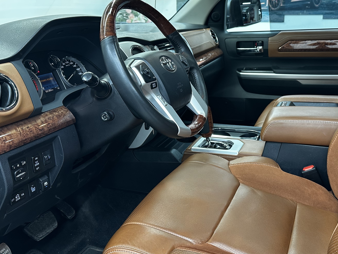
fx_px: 361
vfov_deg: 38.4
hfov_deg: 49.2
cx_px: 227
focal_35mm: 37
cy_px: 96
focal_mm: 6.86
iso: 160
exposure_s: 1/100
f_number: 1.78
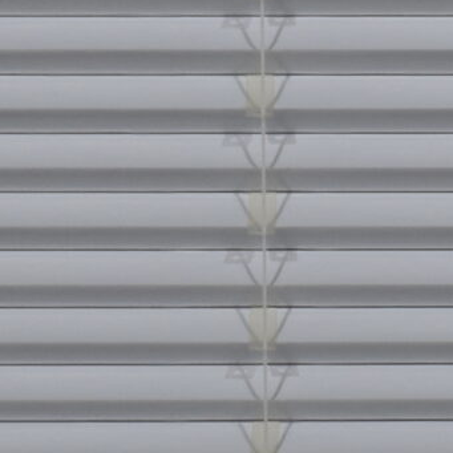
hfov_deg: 6.5
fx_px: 3968
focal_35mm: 268
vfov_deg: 6.5
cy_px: 56
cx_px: 659
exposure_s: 1/125
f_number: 5.6
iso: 220
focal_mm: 28
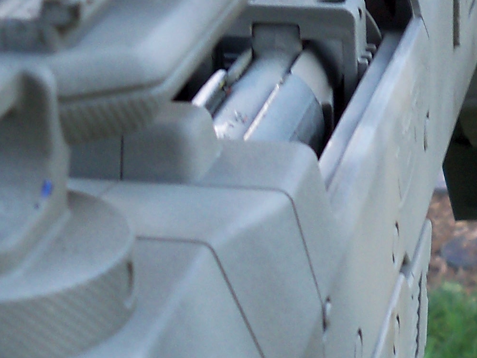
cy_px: -23
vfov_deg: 11.4
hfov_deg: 14.9
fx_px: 1763
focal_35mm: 128
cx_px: 556
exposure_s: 1/40
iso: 80
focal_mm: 6.2
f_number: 3.5
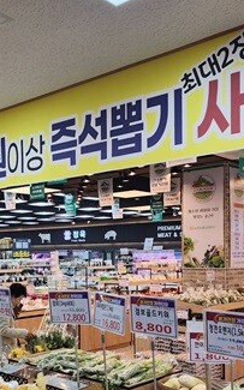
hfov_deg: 28.2
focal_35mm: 45
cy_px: 247
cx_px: 65
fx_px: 479
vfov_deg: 44.0
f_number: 1.8
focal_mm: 6.4
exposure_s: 1/120
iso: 64
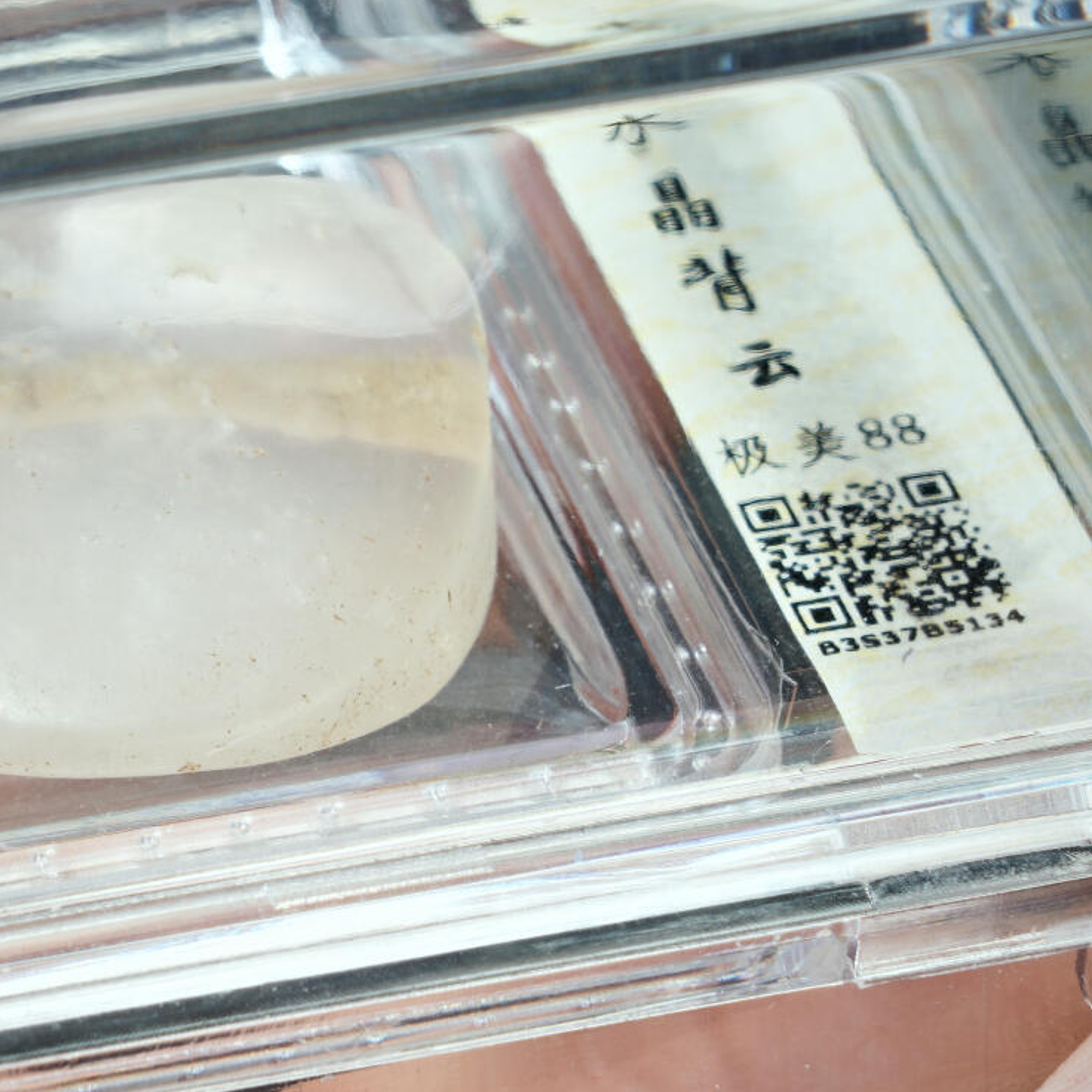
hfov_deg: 6.9
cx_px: 264
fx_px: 9065
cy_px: 460
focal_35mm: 254
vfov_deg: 6.9
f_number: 18
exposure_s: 1/160
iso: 100
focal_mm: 105
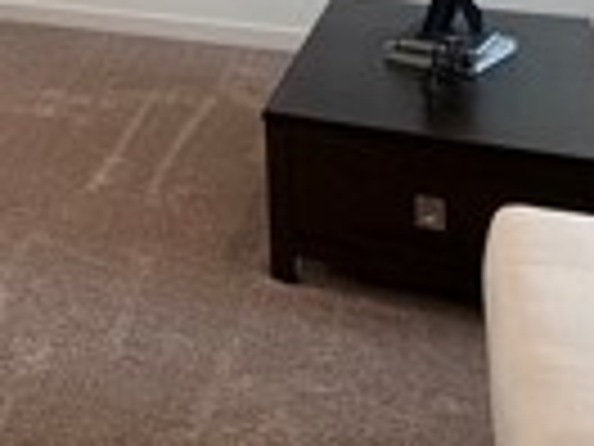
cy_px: -275
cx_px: -252
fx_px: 1167
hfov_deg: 23.8
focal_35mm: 68
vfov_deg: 18.4
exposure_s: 1/120
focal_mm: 2.22
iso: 250
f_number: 2.2
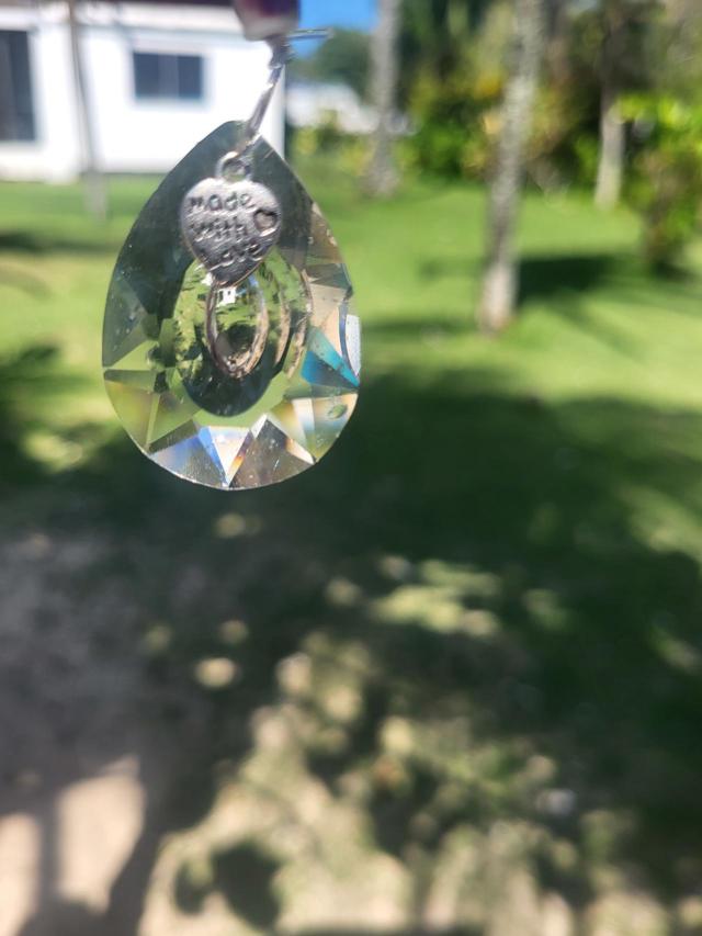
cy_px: 468
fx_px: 703
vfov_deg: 67.3
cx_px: 351
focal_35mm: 26
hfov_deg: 53.1
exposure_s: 1/1422
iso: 40
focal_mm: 5.4
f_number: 1.8
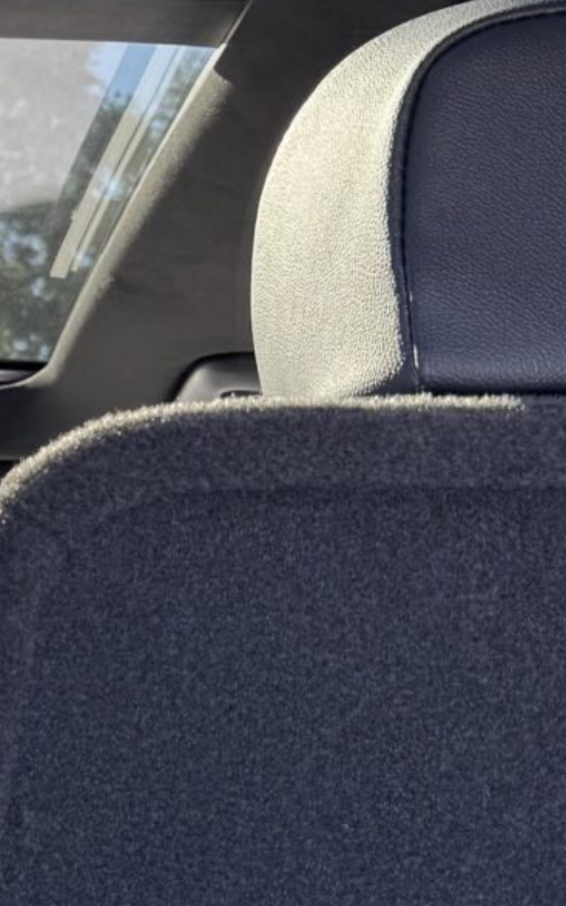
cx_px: -475
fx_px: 2739
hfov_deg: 11.0
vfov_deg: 18.8
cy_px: 380
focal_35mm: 111
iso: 64
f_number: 1.78
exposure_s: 1/151
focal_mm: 6.76
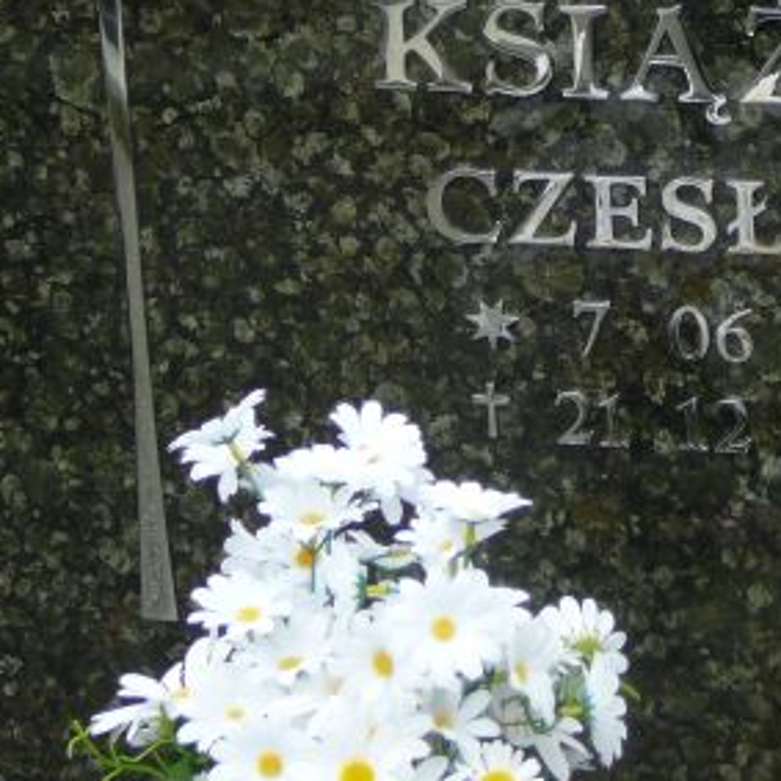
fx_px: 3318
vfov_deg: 13.4
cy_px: 166
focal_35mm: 130
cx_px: 709
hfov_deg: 13.3
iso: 80
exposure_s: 1/125
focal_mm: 9.7
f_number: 3.6
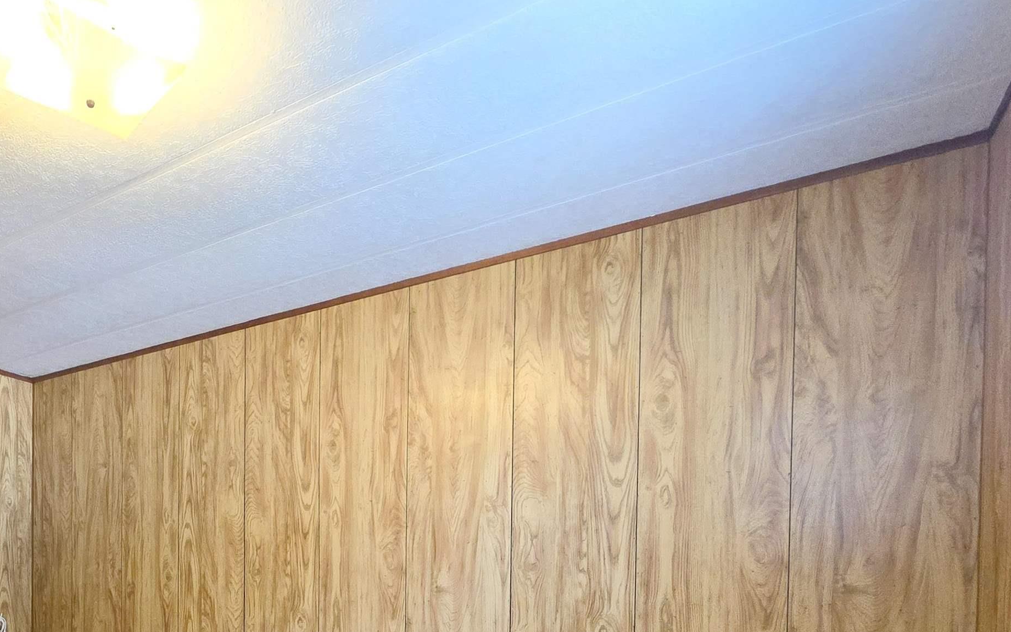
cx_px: 278
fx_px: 634
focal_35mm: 23
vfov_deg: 46.5
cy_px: 596
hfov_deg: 72.9
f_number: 2.2
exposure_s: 1/60
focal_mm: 2.2
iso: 500
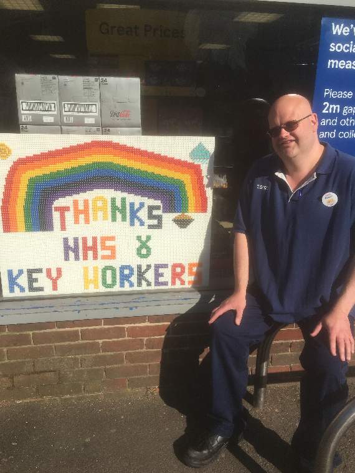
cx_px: 178
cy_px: 236
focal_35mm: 29
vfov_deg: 61.7
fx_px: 397
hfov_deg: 48.2
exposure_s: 1/2137
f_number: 2.2
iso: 25
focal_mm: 4.15
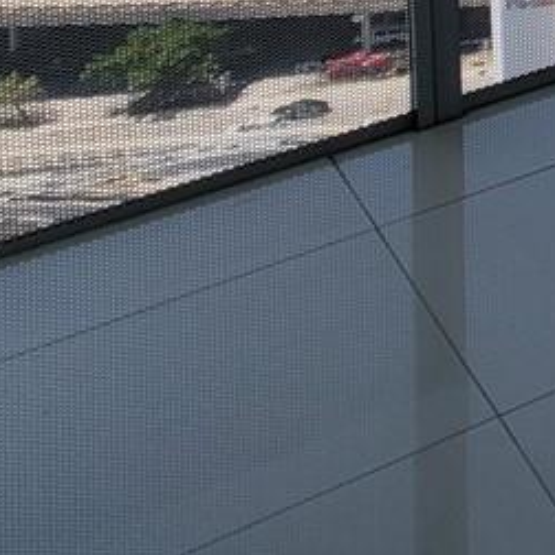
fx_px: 2648
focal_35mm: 146
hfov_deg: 9.9
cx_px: 1502
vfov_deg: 10.6
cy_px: -692
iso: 40
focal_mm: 5.4
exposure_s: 1/1619
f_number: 1.8
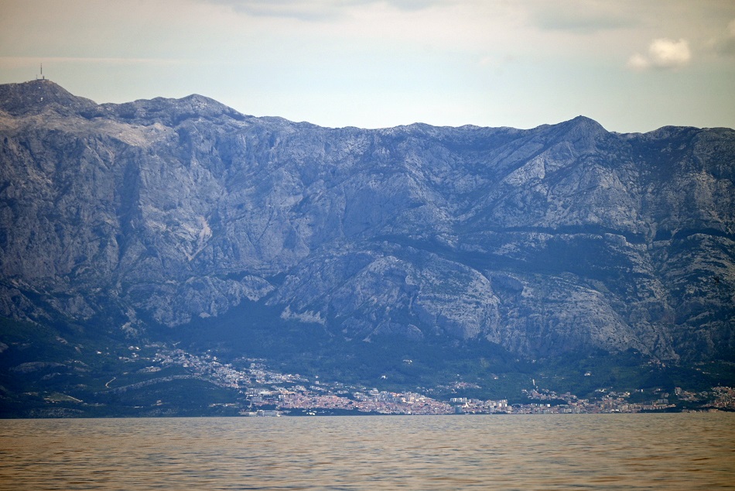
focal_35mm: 260
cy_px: 246
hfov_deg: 7.9
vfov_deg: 5.3
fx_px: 5310
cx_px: 368
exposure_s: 1/1250
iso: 100
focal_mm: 260
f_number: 6.3
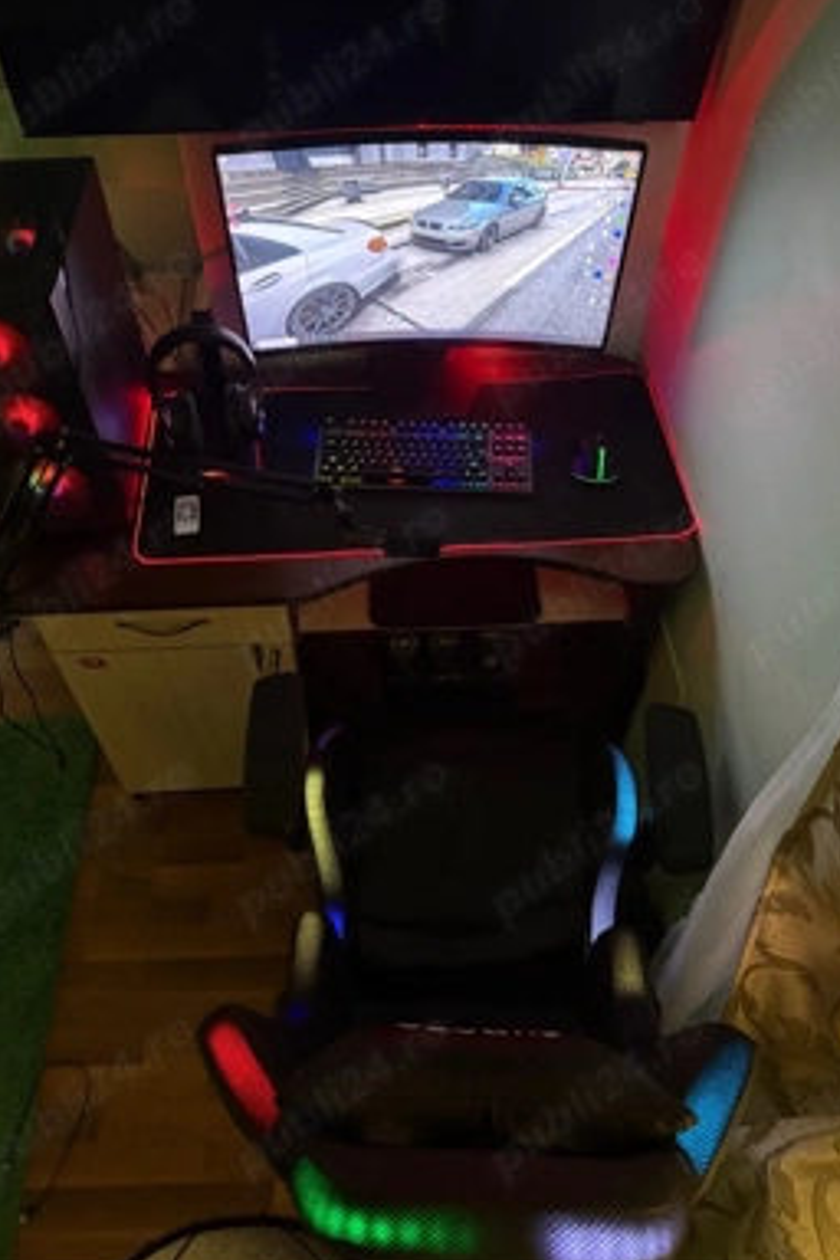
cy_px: 623
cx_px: 407
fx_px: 910
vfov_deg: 69.4
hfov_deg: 49.5
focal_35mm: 26
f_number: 1.78
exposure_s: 1/37
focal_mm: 6.76
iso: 1000
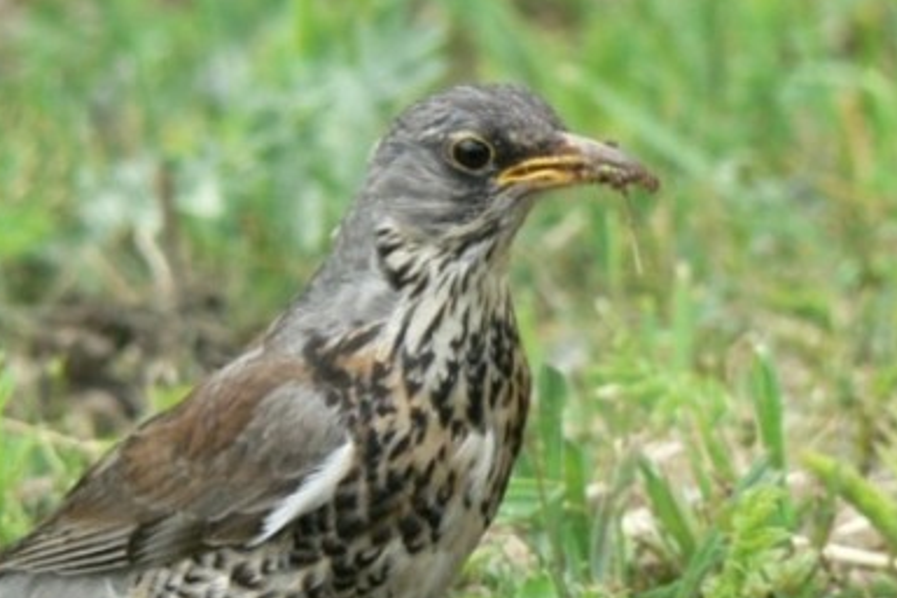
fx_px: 18586
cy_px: 402
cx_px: 338
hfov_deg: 2.8
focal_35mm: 746
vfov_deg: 1.8
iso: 200
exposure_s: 1/125
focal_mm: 72
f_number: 5.6
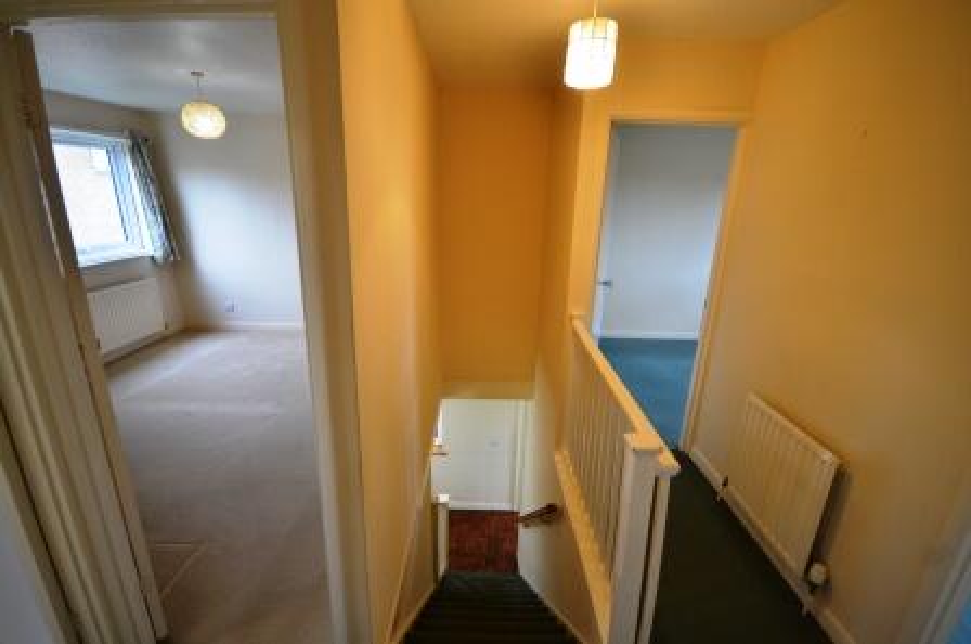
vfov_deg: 77.1
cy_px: 322
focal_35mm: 15
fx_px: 404
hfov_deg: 100.5
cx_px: 486
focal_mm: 10
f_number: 4
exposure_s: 1/60
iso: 640
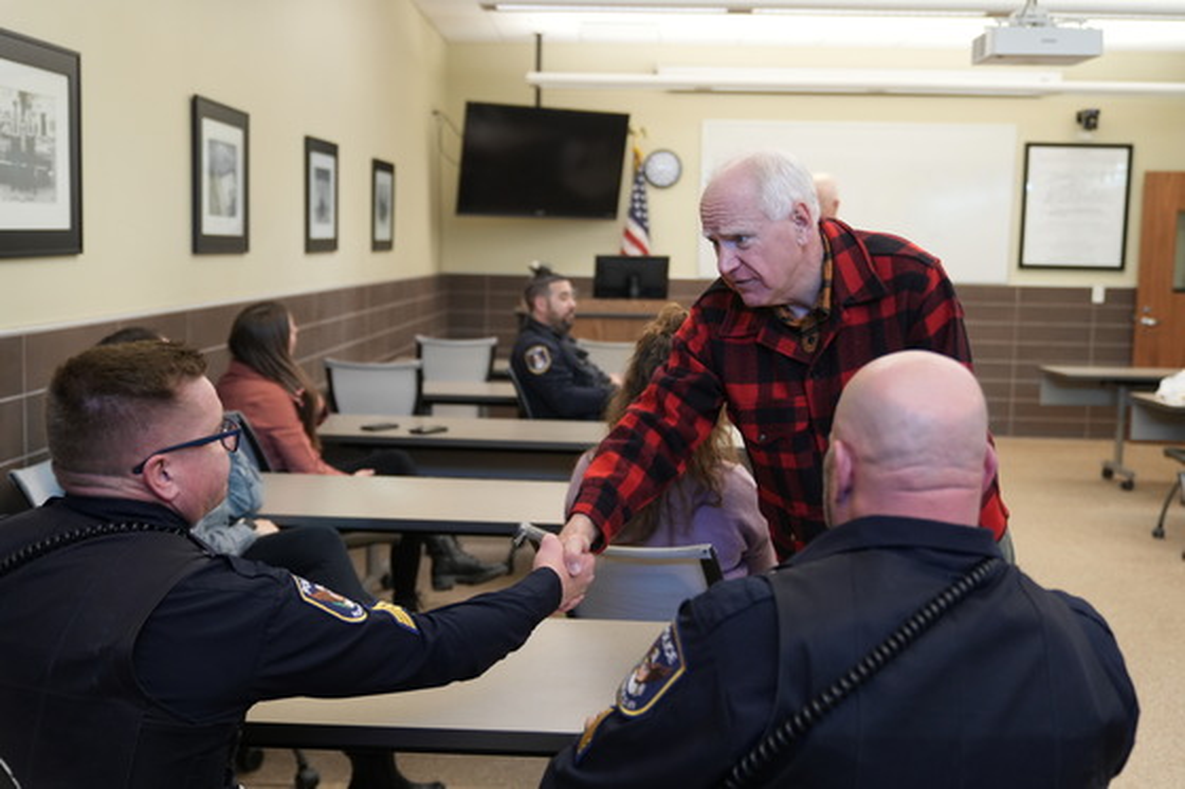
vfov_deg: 34.2
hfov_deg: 49.6
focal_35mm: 39
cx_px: 592
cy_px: 394
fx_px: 1283
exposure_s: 1/200
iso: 1600
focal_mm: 39
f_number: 2.8
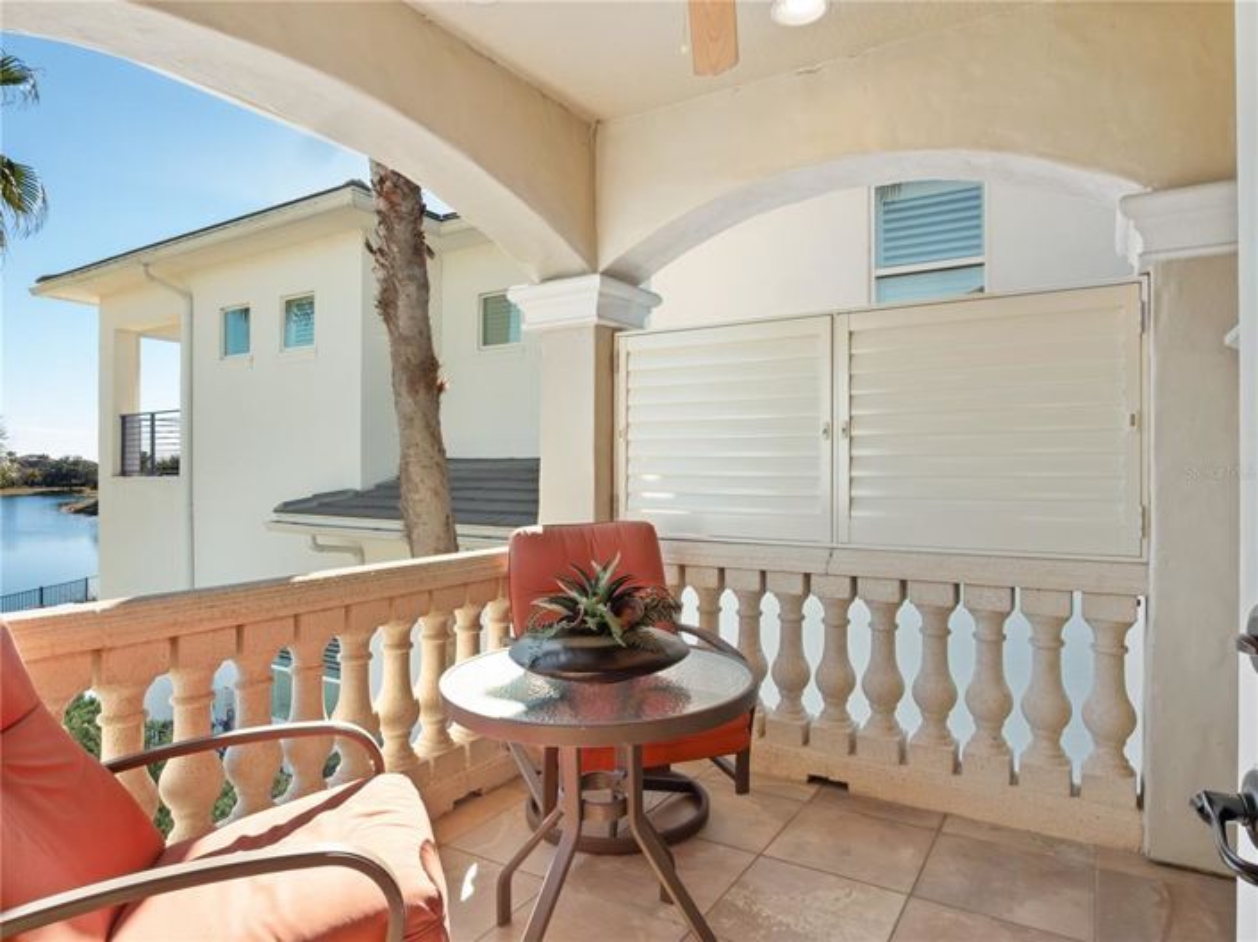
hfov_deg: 81.8
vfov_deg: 65.9
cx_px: 629
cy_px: 471
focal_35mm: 20
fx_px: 726
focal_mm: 10
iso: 640
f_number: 11
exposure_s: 1/60
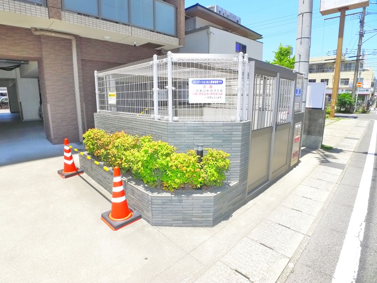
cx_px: 188
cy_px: 142
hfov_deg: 71.6
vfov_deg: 56.8
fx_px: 261
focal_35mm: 24
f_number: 4
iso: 400
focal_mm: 5.1
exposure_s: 1/500
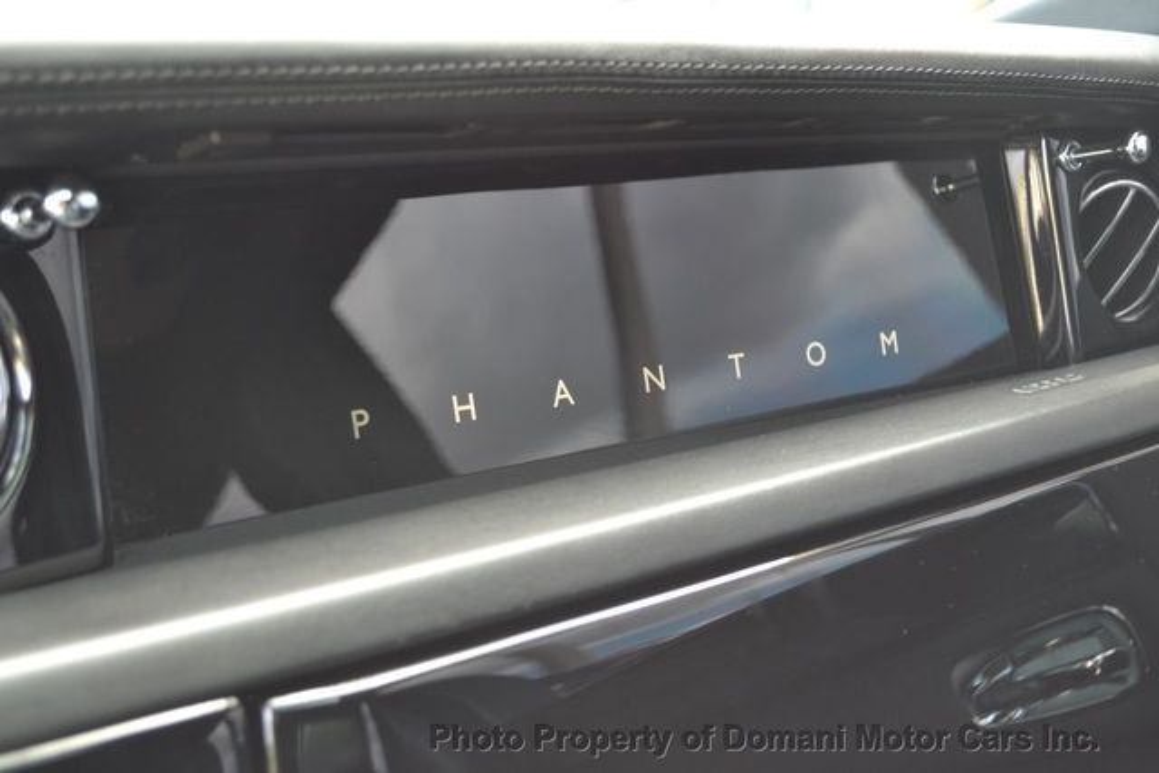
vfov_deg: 28.1
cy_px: 386
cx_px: 580
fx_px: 1546
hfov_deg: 41.1
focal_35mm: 48
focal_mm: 32
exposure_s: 1/25
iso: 400
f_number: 4.8
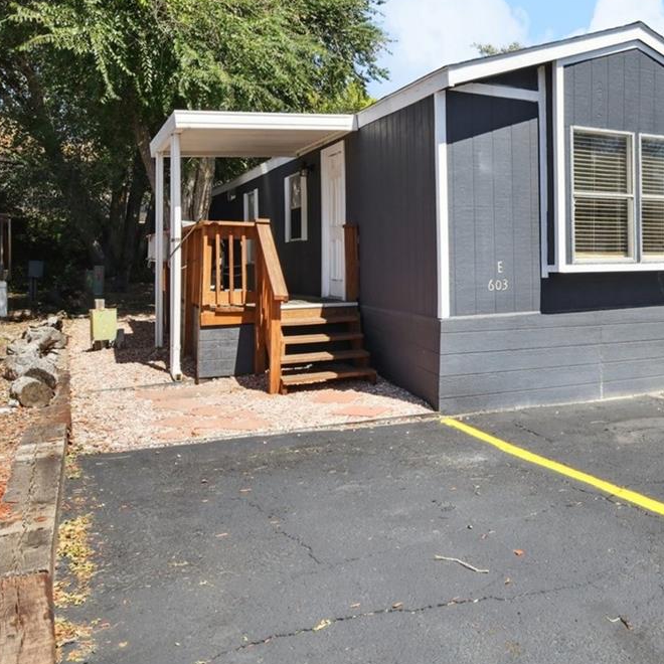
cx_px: 634
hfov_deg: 42.1
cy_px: 265
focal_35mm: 35
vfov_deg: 46.9
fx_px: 760
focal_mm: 17
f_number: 11
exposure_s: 1/800
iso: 400
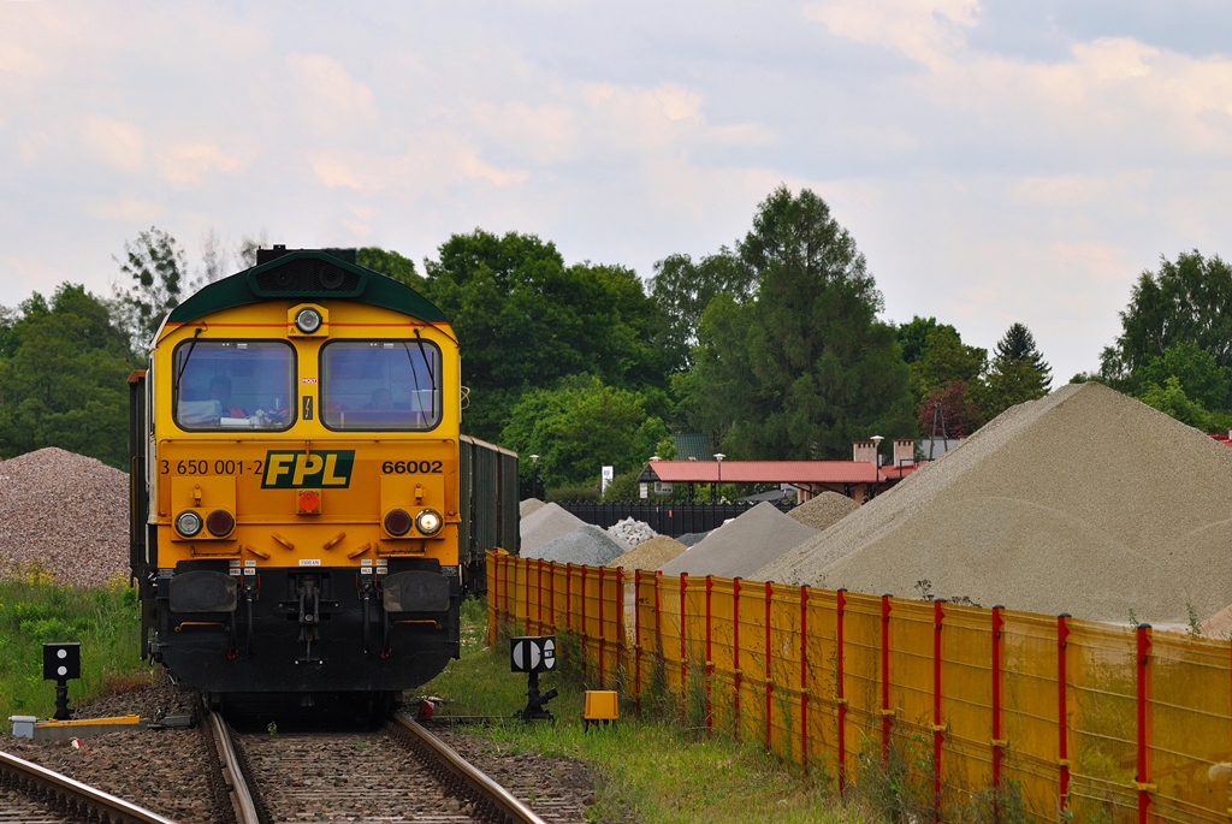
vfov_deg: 7.5
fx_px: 6269
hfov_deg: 11.2
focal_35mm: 183
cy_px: 412
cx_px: 616
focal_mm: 122
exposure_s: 1/500
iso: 200
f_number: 6.3
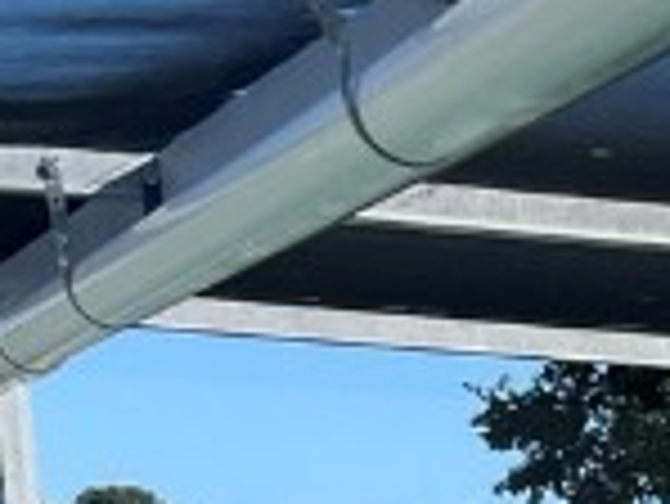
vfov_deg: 7.3
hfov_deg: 9.6
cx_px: 1686
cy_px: 1566
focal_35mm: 179
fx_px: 3467
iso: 50
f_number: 1.5
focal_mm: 5.7
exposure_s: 1/2252
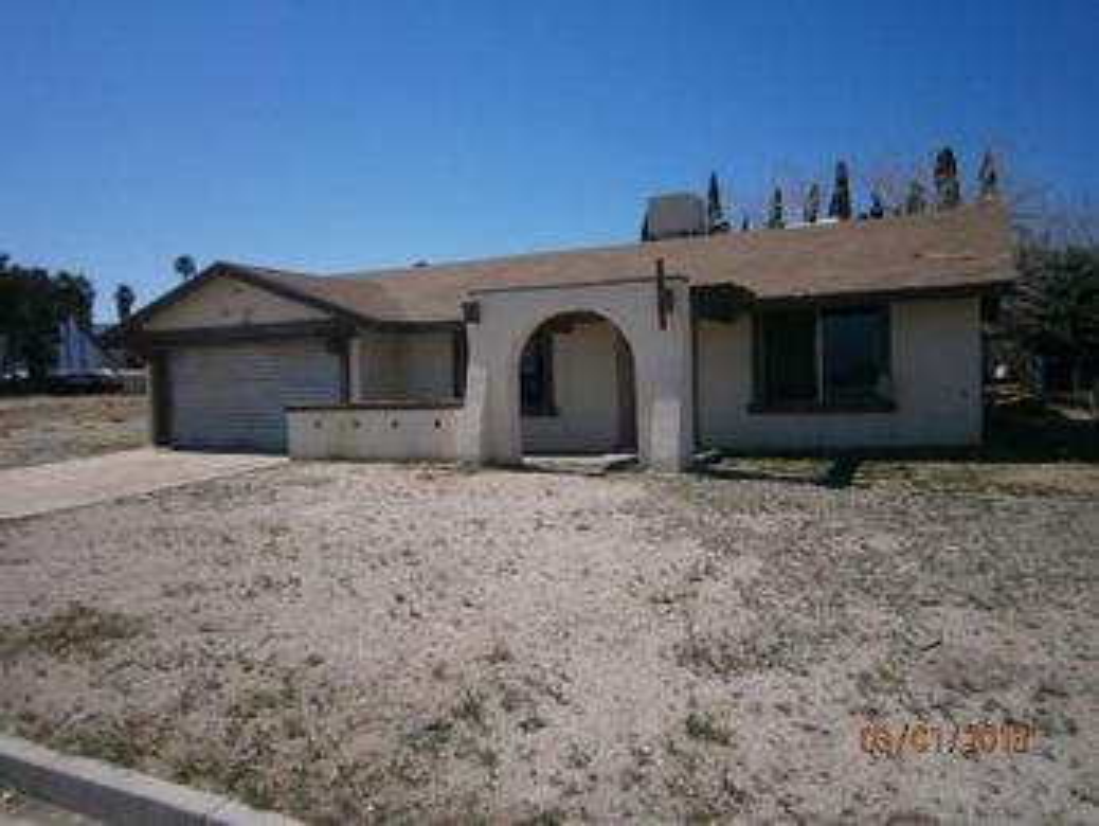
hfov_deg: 67.3
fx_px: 826
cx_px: 550
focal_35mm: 26
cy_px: 413
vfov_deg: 53.1
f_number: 8
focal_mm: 4.7
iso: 80
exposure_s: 1/320
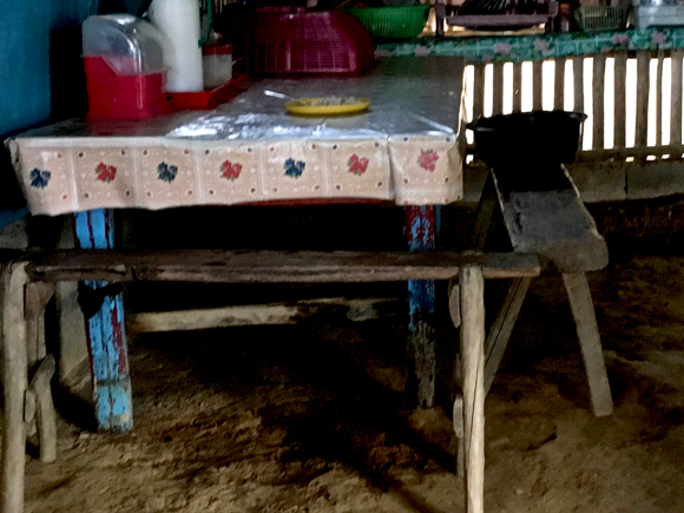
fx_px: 1265
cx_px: 535
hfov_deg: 29.6
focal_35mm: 64
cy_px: 105
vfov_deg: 22.6
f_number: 2.2
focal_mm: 4.15
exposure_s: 1/15
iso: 200
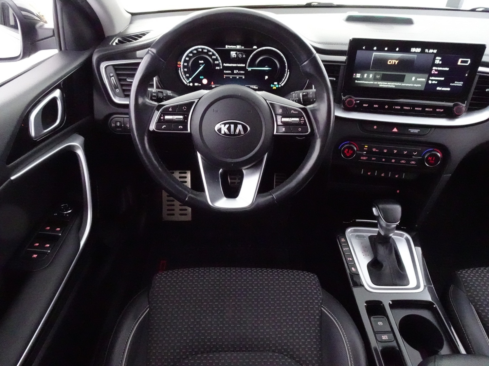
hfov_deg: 71.6
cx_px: 244
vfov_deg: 56.8
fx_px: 339
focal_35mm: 24
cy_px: 183
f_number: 3.5
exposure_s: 1/20
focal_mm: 4.25
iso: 3200
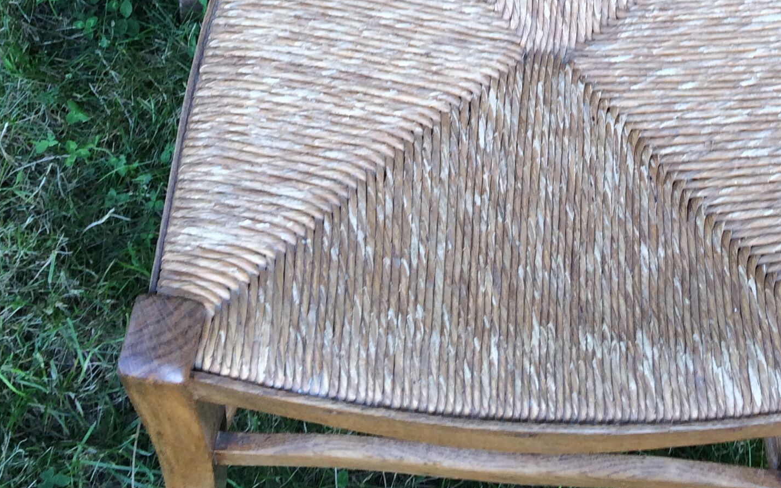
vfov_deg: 16.7
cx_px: 598
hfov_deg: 28.9
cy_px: -276
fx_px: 1490
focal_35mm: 70
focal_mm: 4.15
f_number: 2.2
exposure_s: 1/159
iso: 32
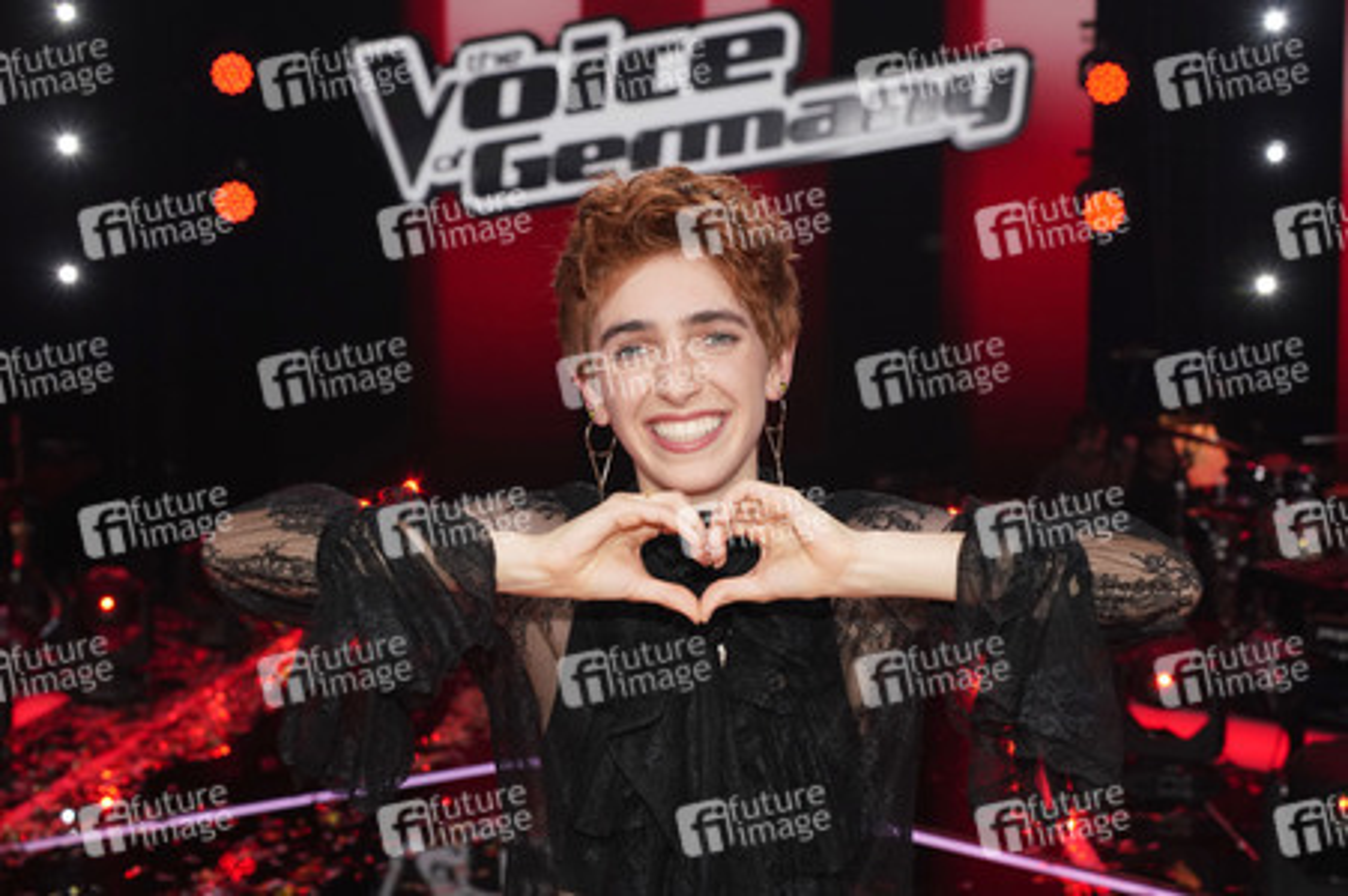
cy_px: 448
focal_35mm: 52
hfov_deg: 38.2
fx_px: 1946
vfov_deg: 26.0
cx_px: 674
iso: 1600
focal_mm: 52
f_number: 5.6
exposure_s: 1/100
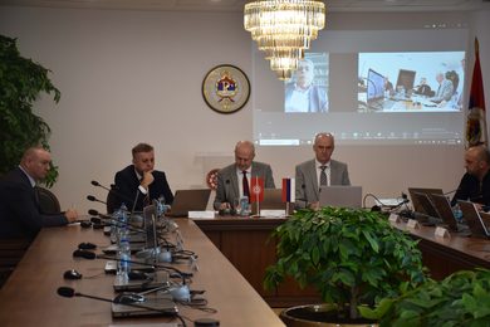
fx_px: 1225
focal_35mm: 90
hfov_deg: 22.6
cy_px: 164
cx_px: 245
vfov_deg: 15.2
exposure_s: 1/60
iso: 500
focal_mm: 60
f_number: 5
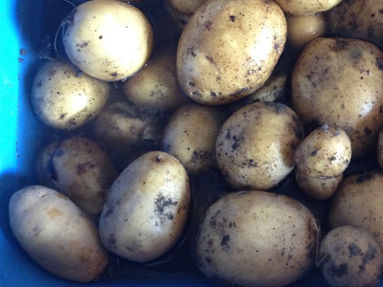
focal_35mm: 60
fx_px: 664
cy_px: 73
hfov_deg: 31.6
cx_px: 291
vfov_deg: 24.2
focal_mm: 4.28
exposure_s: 1/20
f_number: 2.4
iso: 200
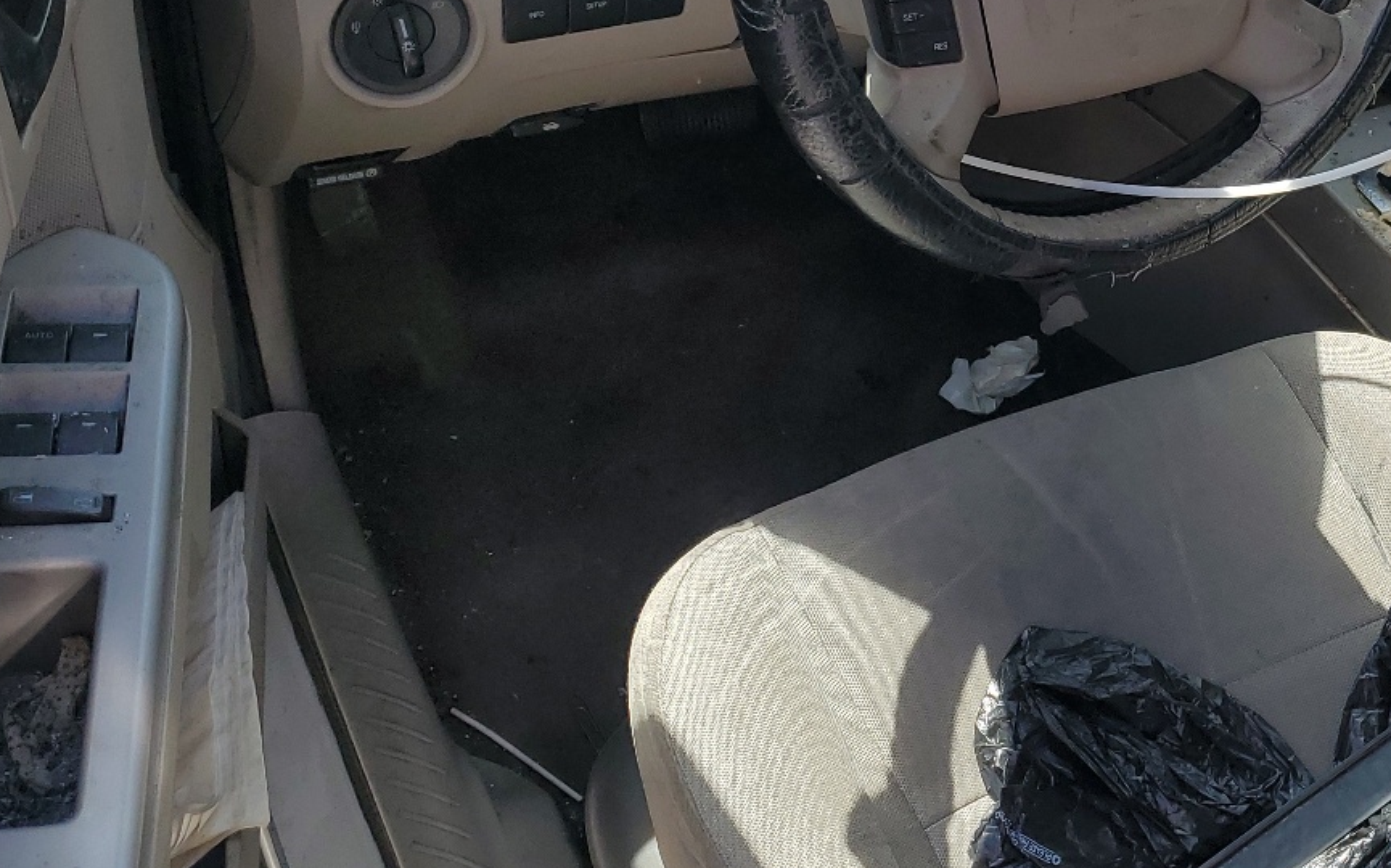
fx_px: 1933
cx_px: 1106
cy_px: 207
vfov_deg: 25.0
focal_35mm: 51
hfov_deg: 38.2
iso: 50
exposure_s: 1/769
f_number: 1.5
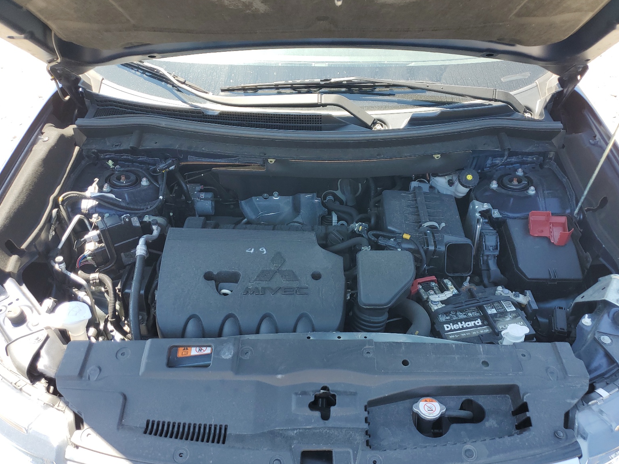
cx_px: 316
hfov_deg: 65.3
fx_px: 483
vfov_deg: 51.4
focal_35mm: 27
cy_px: 236
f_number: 1.5
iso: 50
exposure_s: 1/370
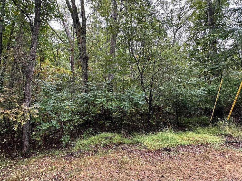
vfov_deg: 68.5
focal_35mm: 19
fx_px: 133
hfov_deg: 84.7
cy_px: 82
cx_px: 119
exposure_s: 1/99
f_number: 2.2
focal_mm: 2.22
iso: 160
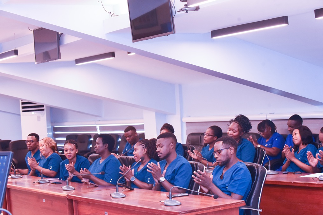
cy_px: 108
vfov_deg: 17.5
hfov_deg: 26.0
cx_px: 162
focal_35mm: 78
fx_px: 700
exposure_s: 1/160
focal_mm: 78
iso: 5000
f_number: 8
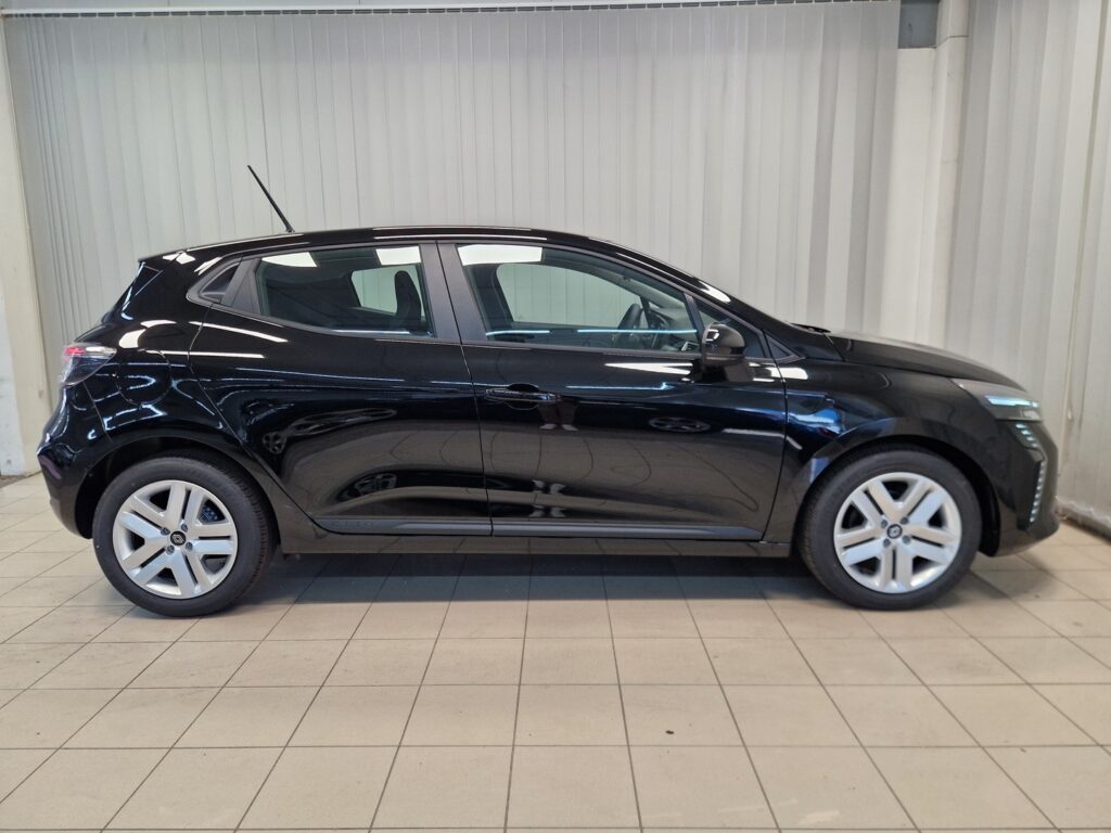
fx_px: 738
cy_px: 416
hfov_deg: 73.9
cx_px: 556
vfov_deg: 58.9
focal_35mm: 23
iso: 200
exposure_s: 1/180
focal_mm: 5.4
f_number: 1.8
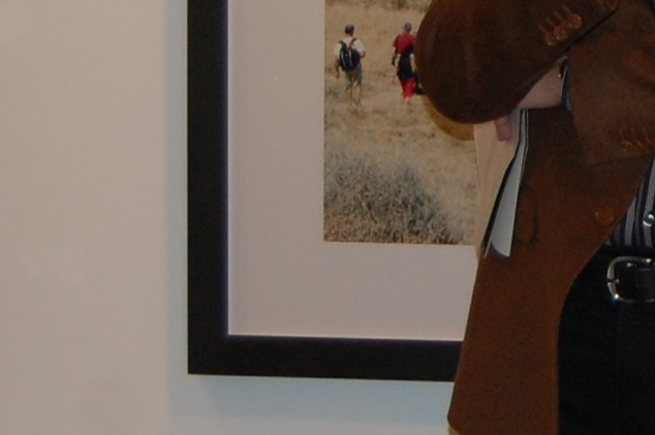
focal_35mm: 242
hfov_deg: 8.4
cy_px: 21
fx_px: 4397
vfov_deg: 5.7
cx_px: 915
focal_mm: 34
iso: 400
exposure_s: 1/60
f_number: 4.5
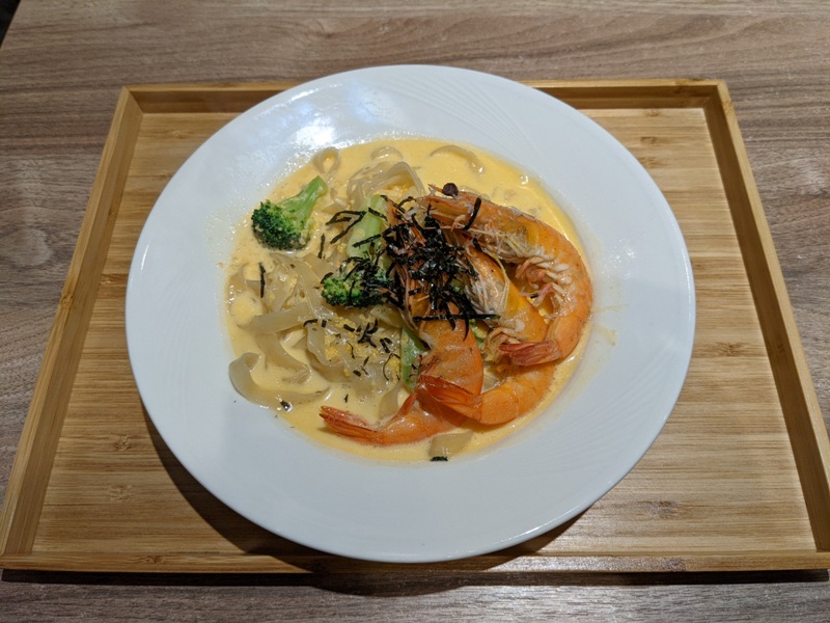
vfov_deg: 51.4
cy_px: 312
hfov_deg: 65.3
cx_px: 415
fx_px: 647
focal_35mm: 27
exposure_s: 1/120
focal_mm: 4.38
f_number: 1.73
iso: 102
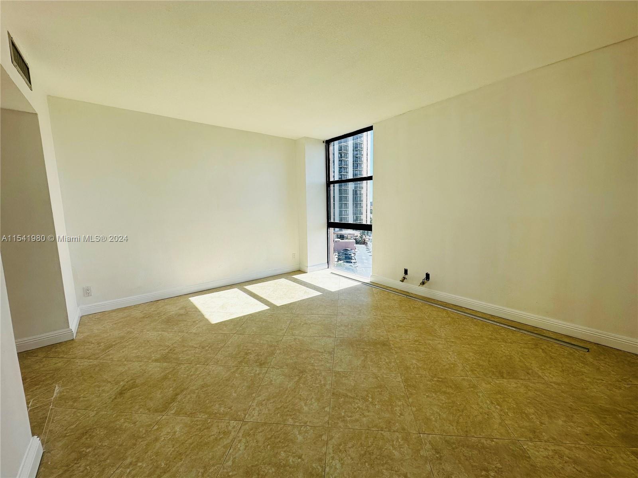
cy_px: 239
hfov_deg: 102.1
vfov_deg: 85.7
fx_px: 258
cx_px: 319
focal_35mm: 14
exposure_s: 1/720
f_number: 2.2
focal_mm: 2.22
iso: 40
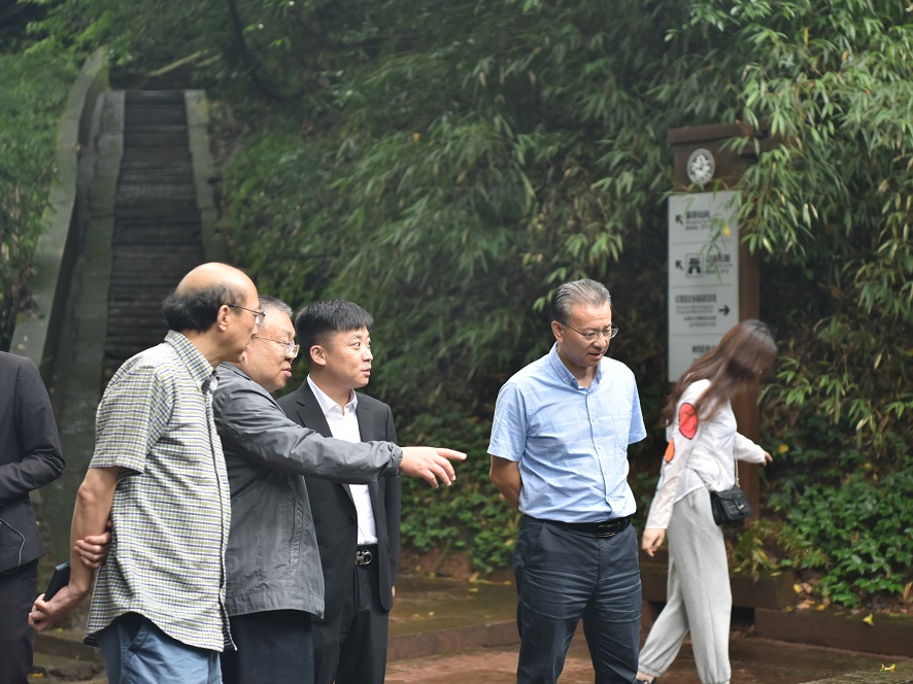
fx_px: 2004
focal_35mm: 76
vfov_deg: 19.4
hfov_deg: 25.7
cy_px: 341
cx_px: 506
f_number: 2.8
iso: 640
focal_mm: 70
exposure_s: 1/125
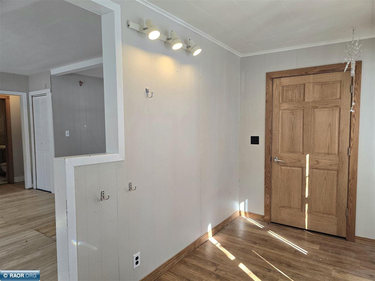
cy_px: 140
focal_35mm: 23
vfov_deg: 58.9
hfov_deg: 73.9
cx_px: 188
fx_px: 249
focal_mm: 6.3
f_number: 1.7
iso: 160
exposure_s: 1/182
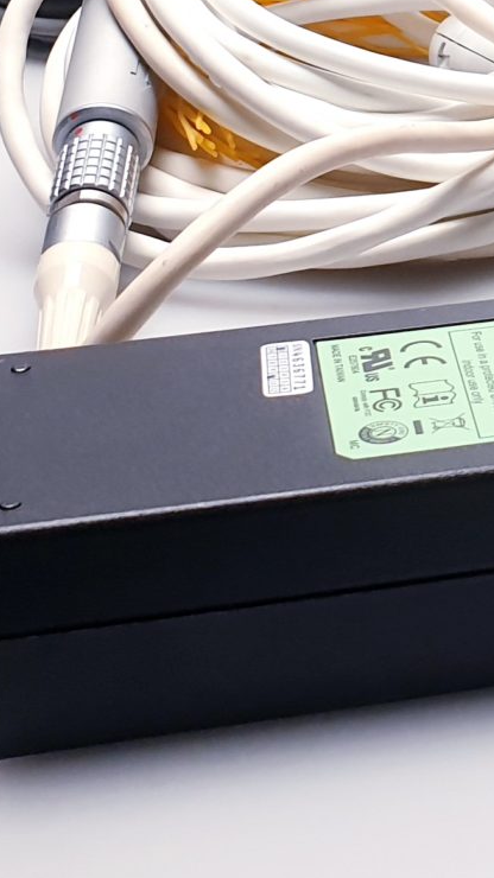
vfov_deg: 20.3
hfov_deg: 11.6
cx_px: 828
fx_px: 2283
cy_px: -201
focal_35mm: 98
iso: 80
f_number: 2.4
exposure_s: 1/100
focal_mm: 4.3
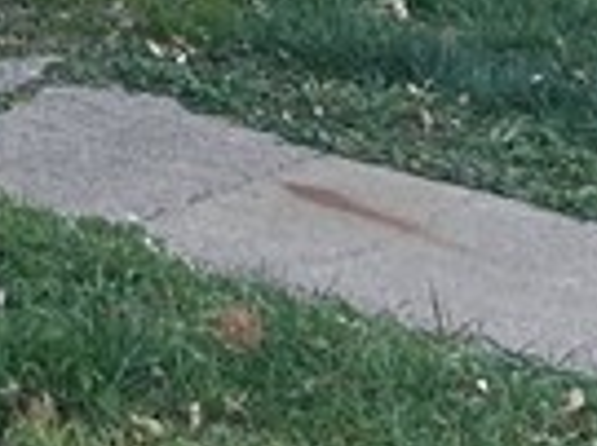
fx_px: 3395
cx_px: -535
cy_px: -813
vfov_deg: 6.9
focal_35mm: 197
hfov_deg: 9.5
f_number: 1.5
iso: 50
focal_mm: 5.7
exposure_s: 1/1344
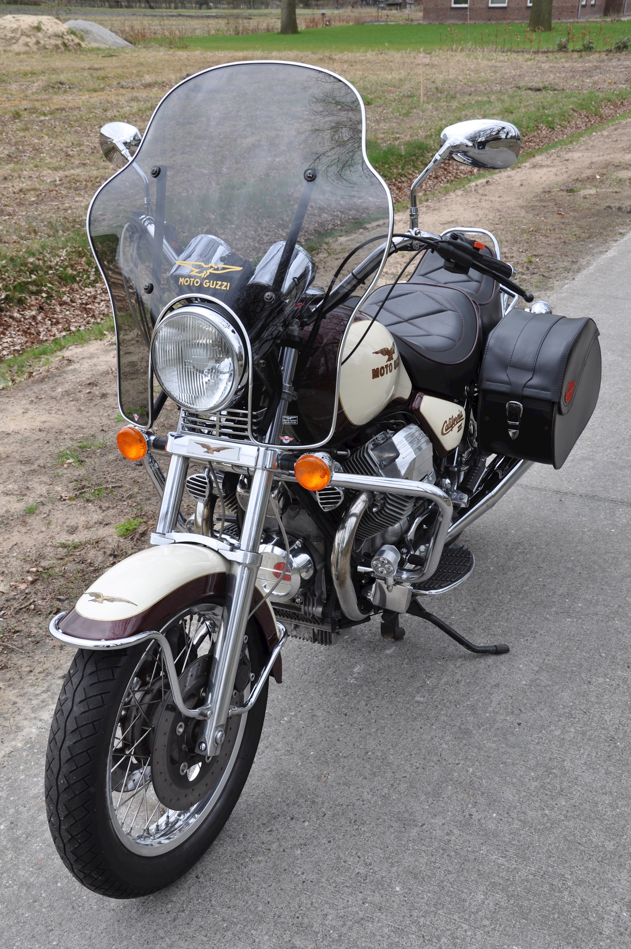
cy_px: 474
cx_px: 316
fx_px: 1107
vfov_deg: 46.4
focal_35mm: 42
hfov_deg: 31.8
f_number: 9
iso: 200
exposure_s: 1/80
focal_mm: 28
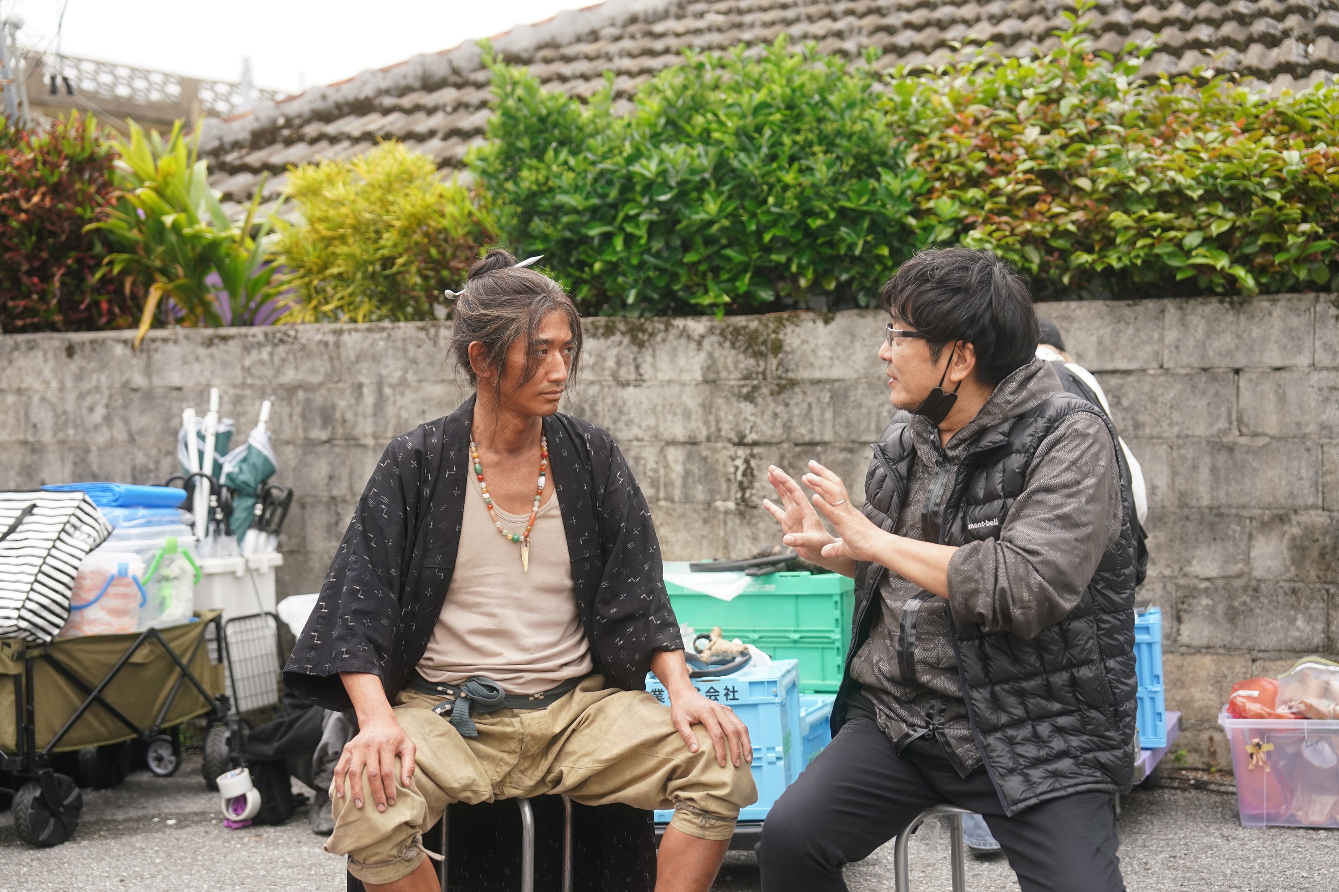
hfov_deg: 41.9
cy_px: 446
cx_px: 670
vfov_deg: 28.6
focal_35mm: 47
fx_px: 1748
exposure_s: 1/320
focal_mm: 47
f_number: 2.8
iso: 400
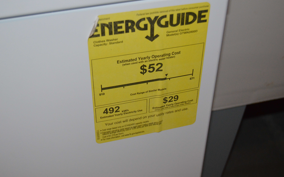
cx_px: 140
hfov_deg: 34.5
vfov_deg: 22.0
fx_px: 457
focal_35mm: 59
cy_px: 82
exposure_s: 1/60
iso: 1800
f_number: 4.8
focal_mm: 38
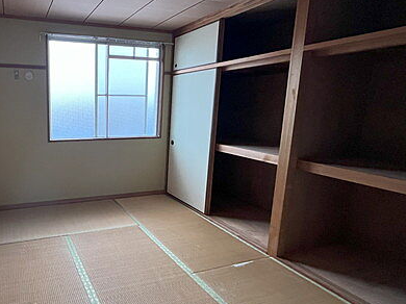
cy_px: 152
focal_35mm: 23
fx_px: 270
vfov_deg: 58.8
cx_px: 98
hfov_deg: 68.8
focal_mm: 1.54
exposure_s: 1/60
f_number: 2.4
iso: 250
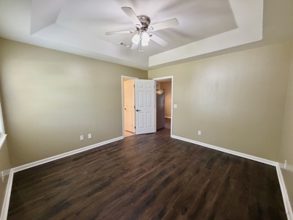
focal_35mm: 14
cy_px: 110
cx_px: 146
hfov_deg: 102.1
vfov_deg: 85.7
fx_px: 119
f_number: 2.2
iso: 320
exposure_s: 1/60
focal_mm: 2.22
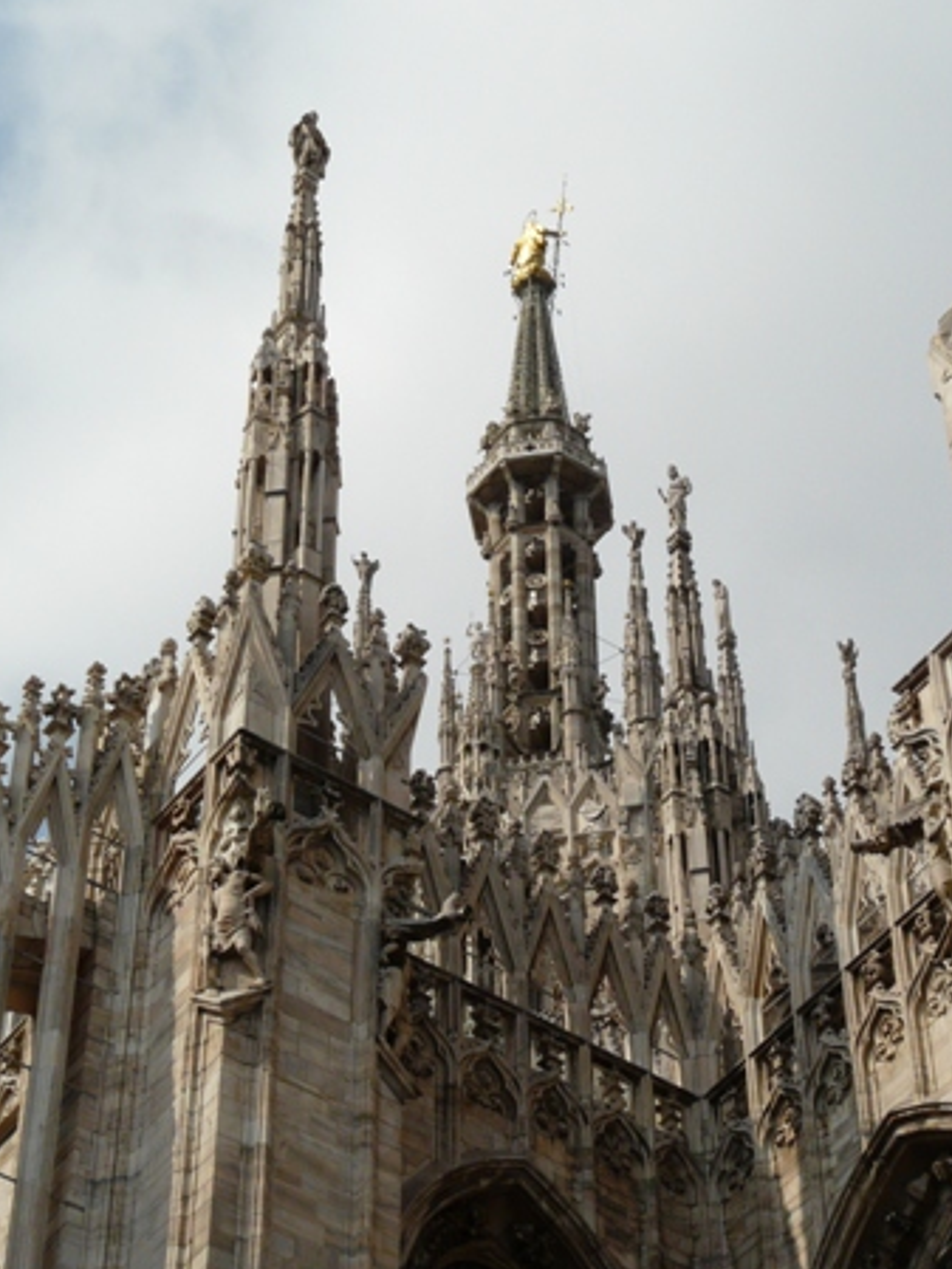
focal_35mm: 94
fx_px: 3445
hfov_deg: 15.7
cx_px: 624
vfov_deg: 20.9
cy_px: 704
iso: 100
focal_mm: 10.8
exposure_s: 1/400
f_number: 8
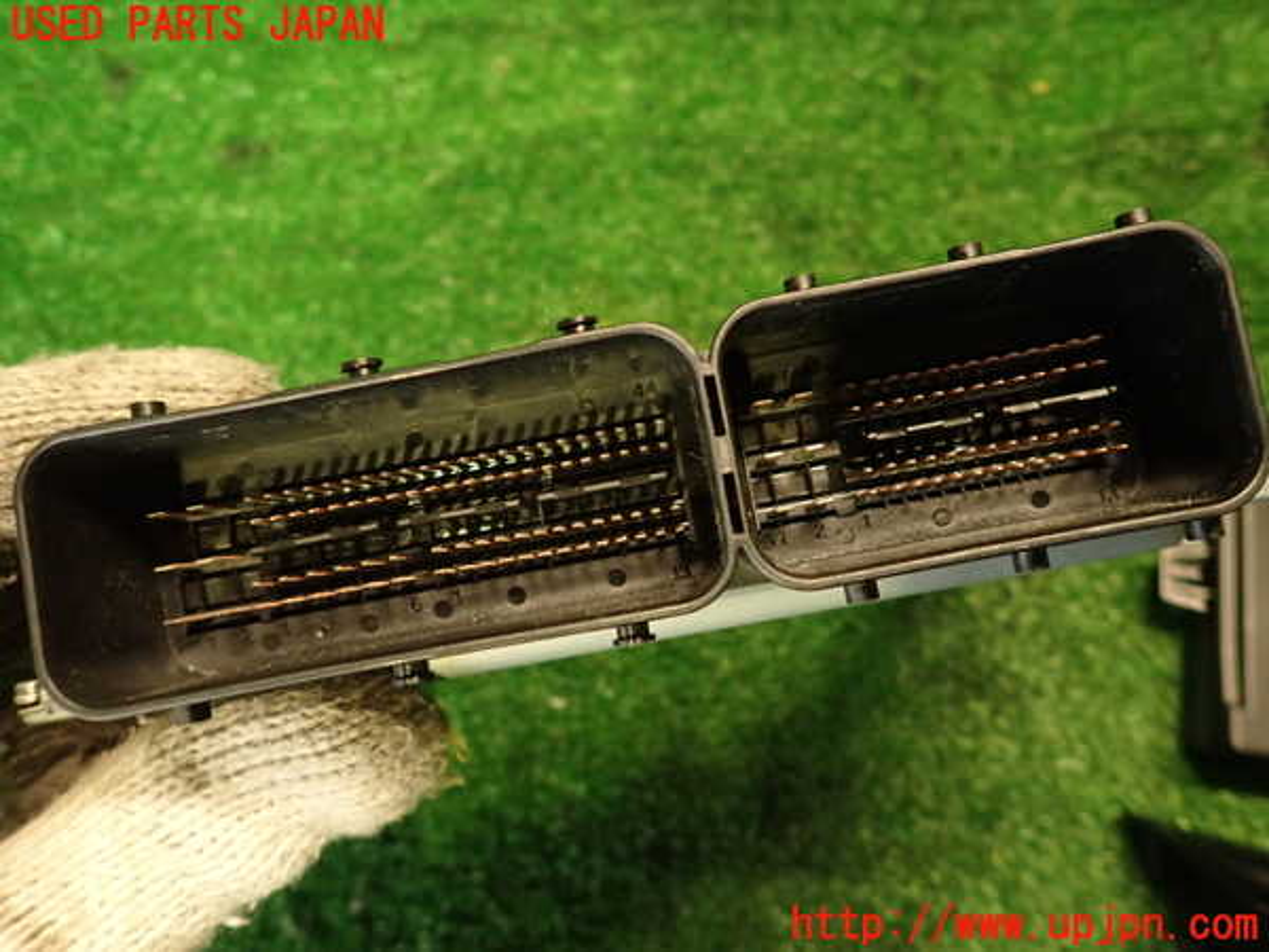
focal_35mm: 25
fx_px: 916
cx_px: 634
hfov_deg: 69.4
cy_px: 476
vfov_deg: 54.9
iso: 400
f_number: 2
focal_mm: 4.5
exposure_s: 1/30
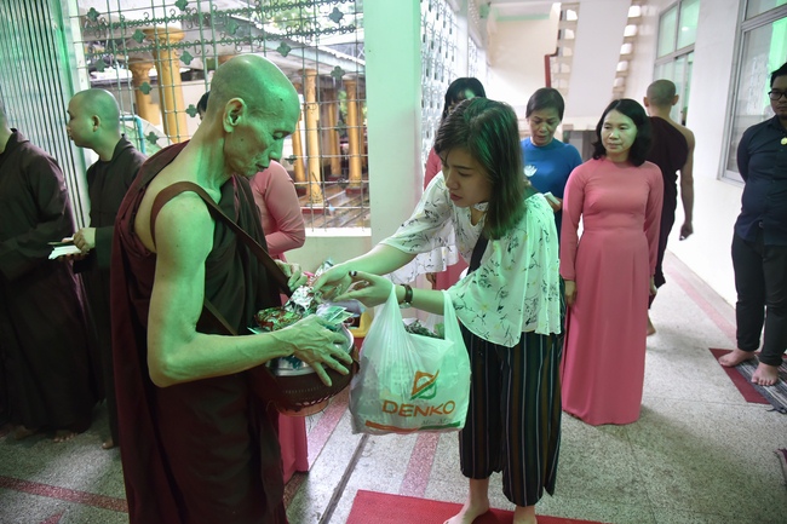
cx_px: 394
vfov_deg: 53.1
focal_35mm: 24
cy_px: 262
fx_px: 525
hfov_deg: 73.8
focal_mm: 24
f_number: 4
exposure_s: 1/50
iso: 1250
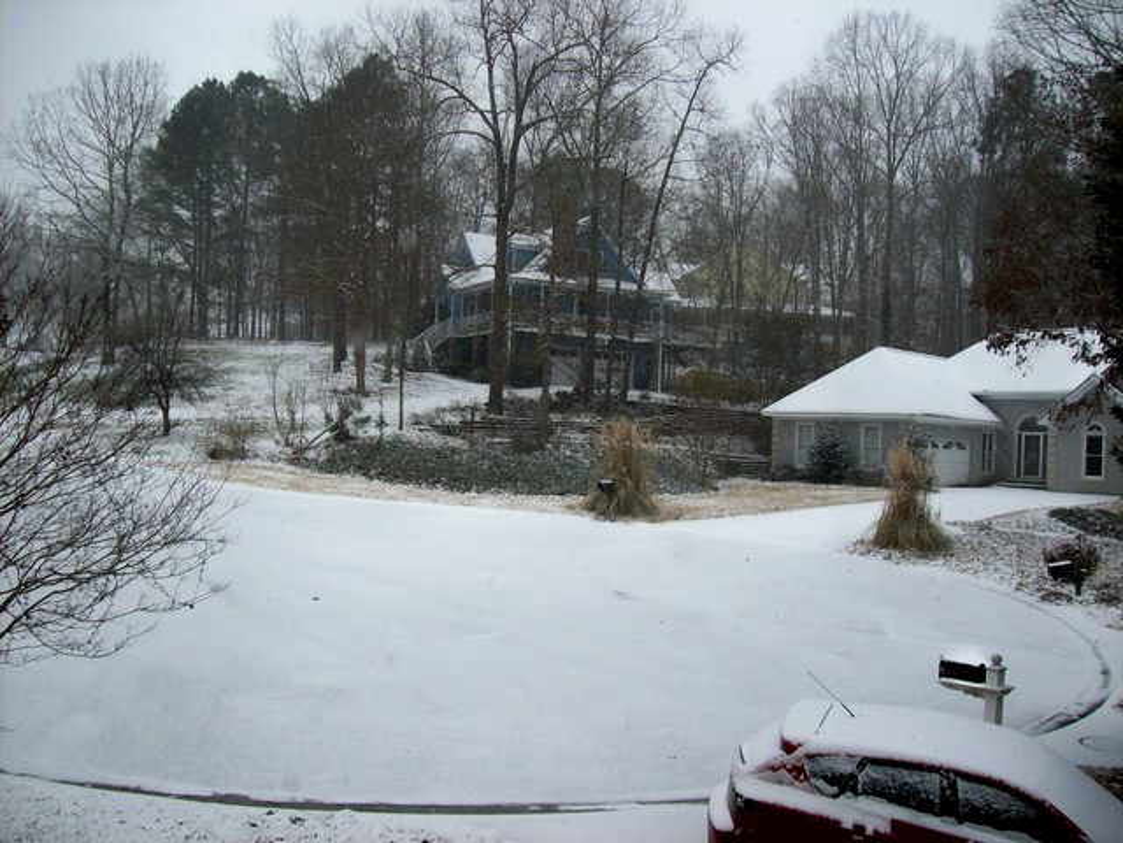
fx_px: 1168
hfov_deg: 51.4
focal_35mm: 36
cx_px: 562
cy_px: 422
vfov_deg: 39.7
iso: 80
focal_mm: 6
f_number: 2.7
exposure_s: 1/574
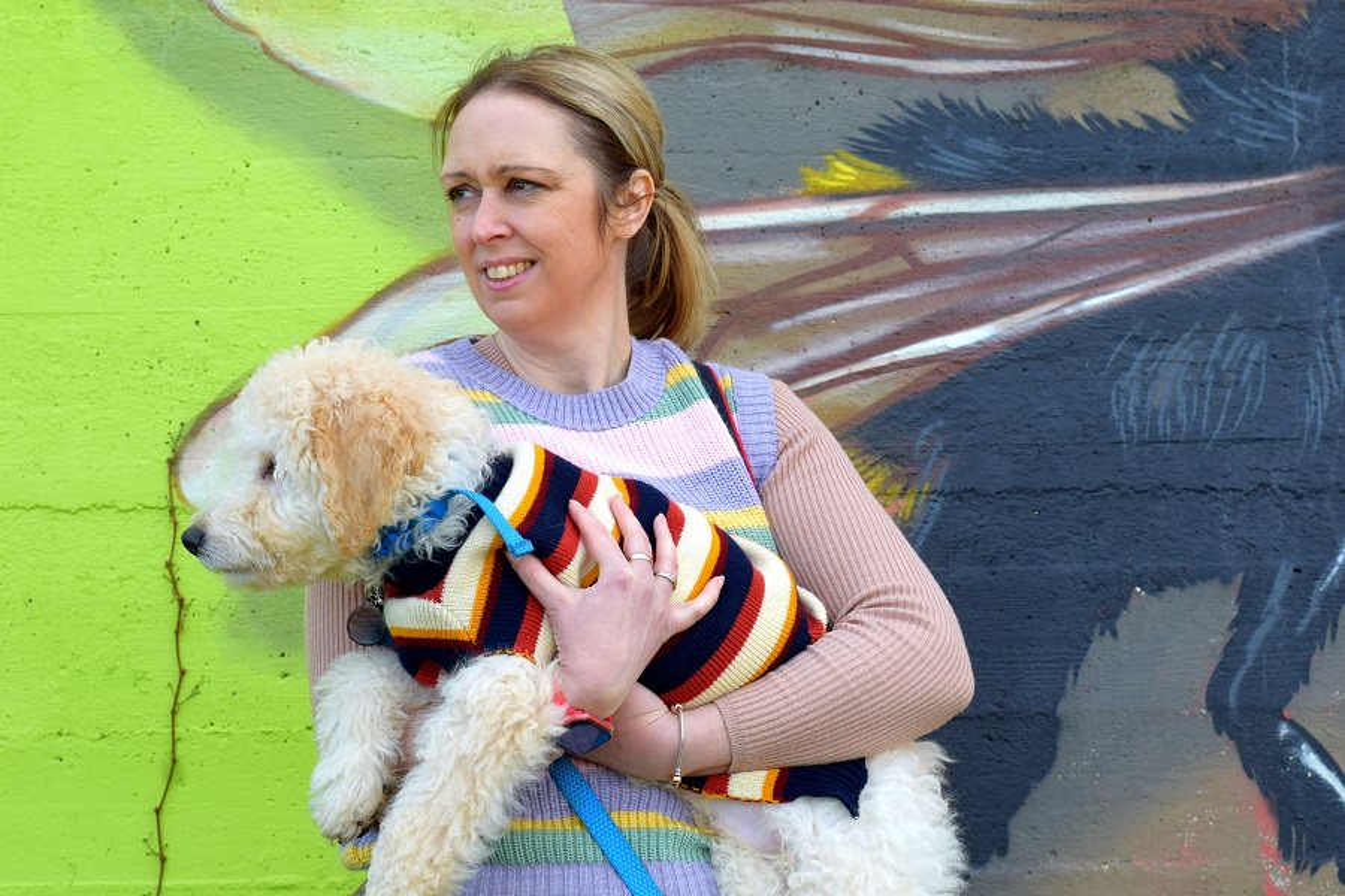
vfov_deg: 18.2
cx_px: 672
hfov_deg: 27.0
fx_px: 2802
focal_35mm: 75
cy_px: 448
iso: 400
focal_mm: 50
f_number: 7.1
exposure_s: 1/200
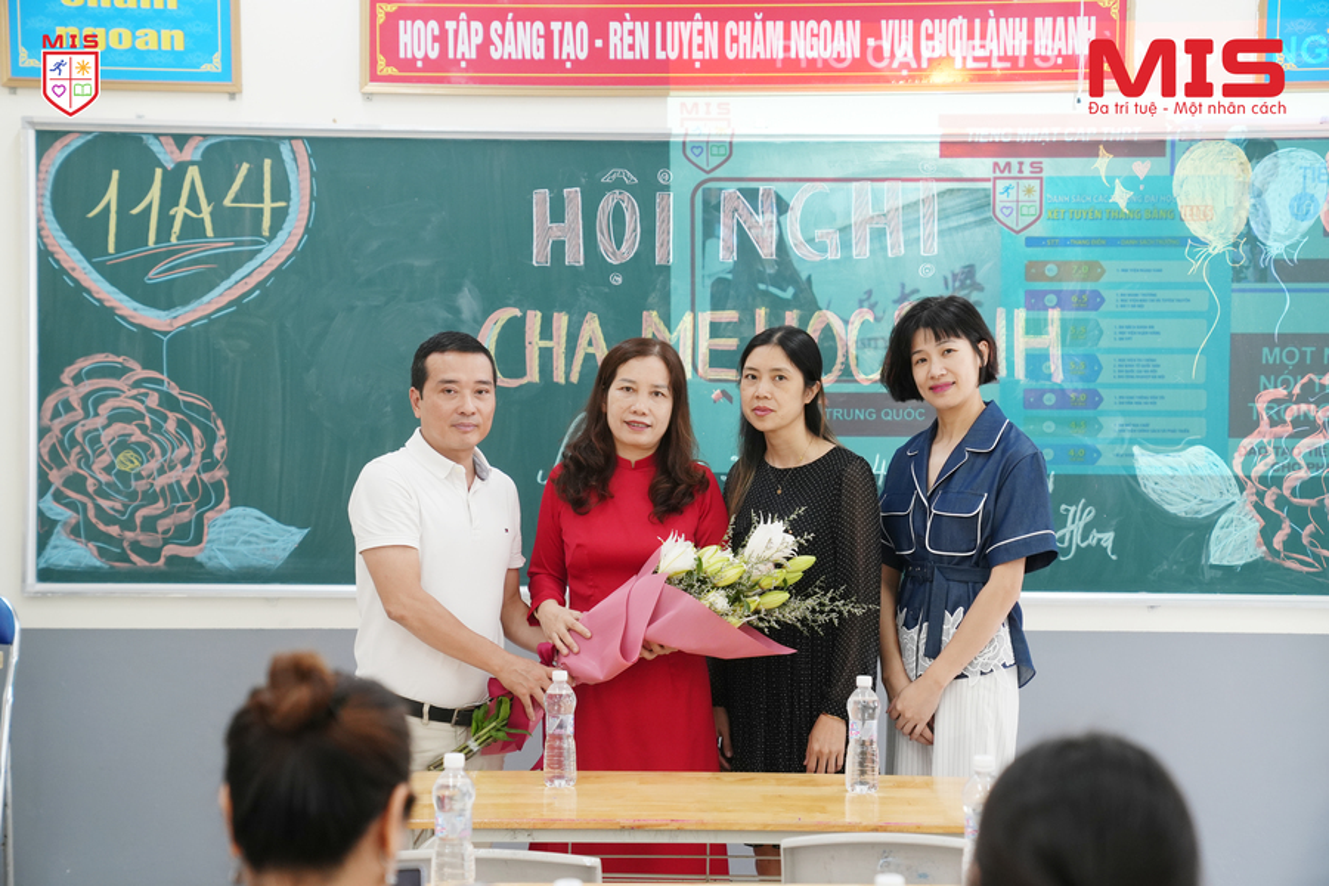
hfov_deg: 30.1
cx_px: 664
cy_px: 443
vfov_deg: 20.3
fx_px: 2473
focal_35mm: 67
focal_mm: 67
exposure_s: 1/200
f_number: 3.5
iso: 1000
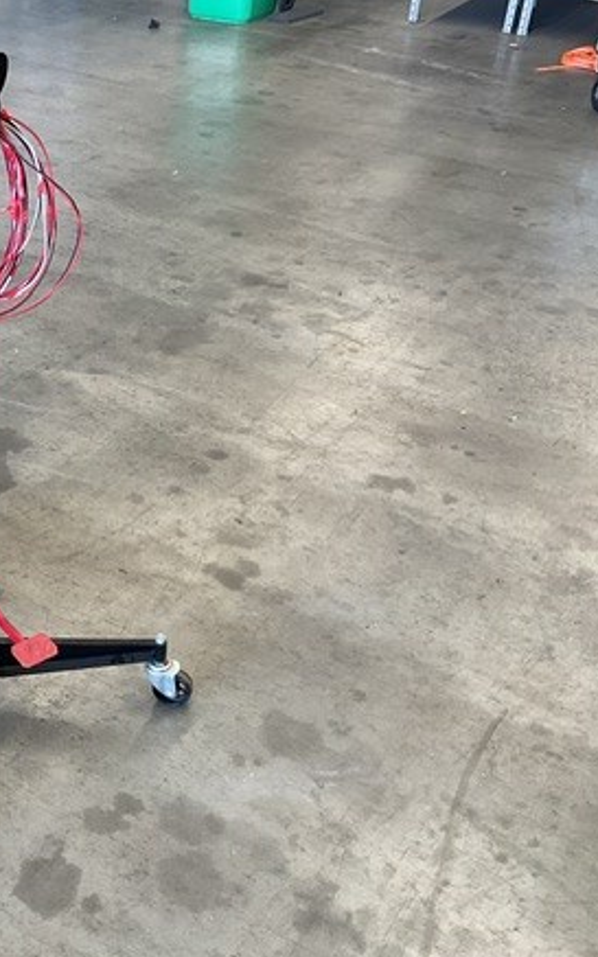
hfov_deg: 26.8
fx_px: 1174
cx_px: -20
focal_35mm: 45
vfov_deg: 44.4
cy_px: 471
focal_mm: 3
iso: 40
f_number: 1.8
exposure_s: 1/50
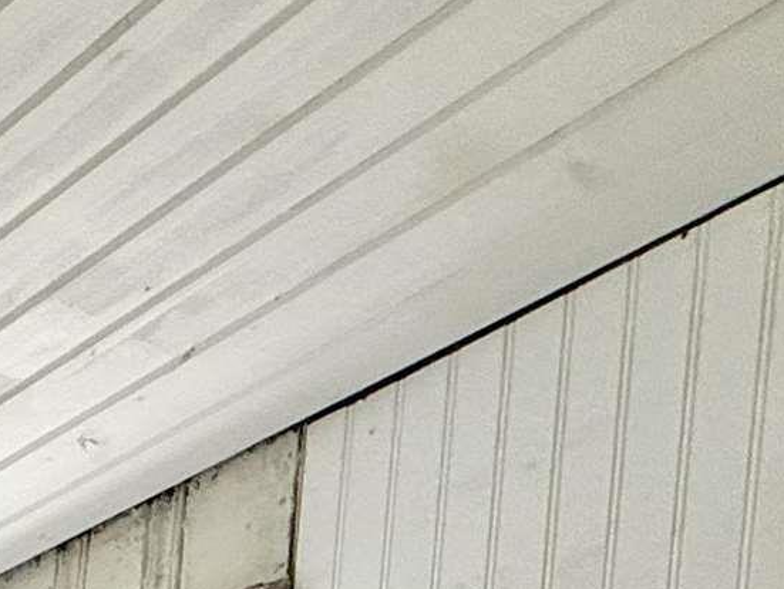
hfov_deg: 18.3
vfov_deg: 13.2
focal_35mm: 78
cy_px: 1472
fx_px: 1768
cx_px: -714
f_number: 2.2
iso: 125
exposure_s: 1/99
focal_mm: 2.22
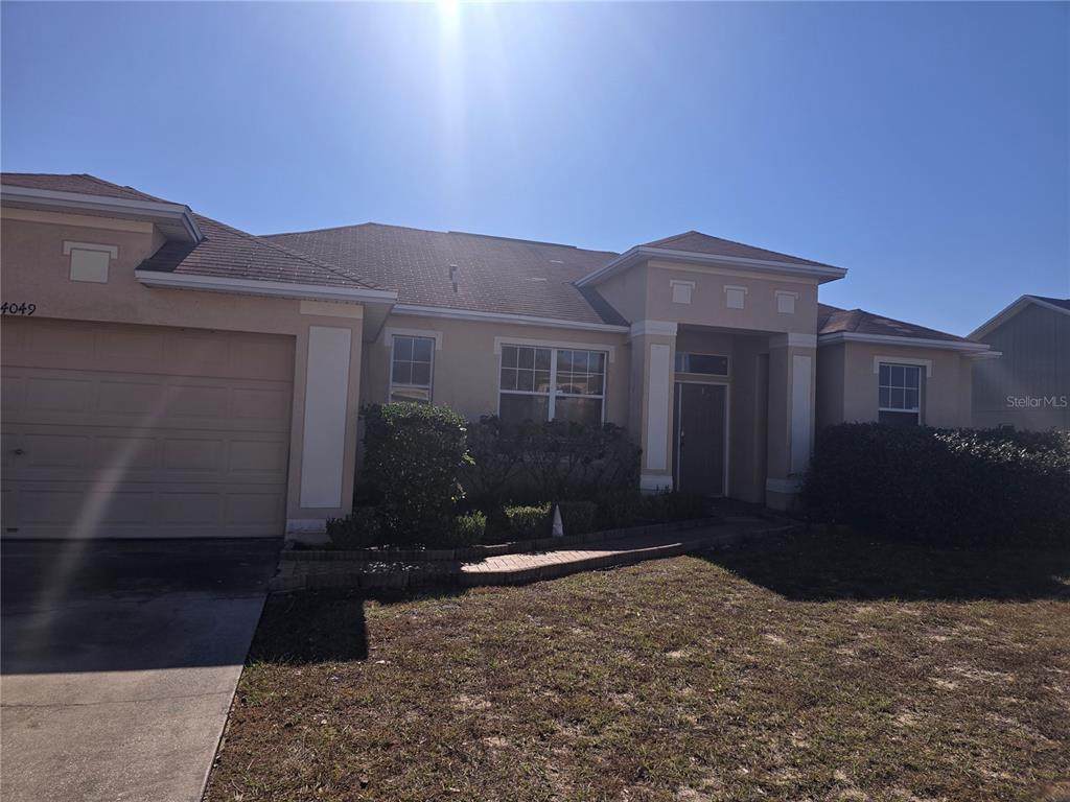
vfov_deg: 58.9
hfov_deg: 73.9
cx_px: 535
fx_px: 711
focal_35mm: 23
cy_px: 401
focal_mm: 6.3
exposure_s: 1/1488
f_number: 1.7
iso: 12
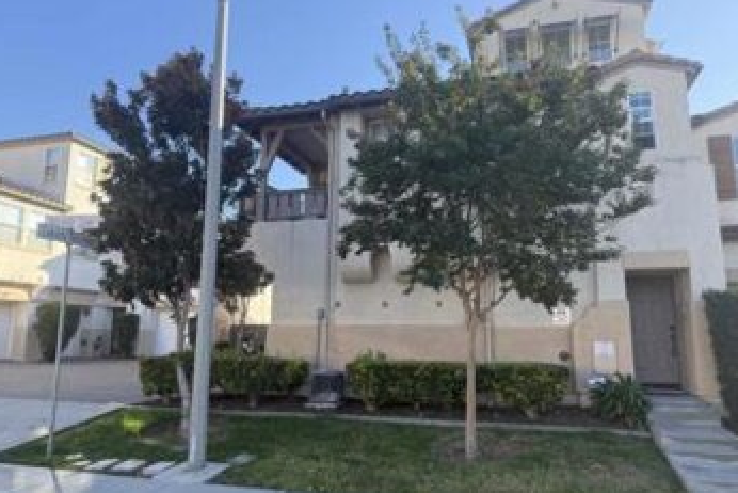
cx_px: 372
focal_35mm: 26
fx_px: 533
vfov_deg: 49.6
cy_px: 248
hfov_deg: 69.4
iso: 100
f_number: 1.78
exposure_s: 1/1522
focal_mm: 6.76
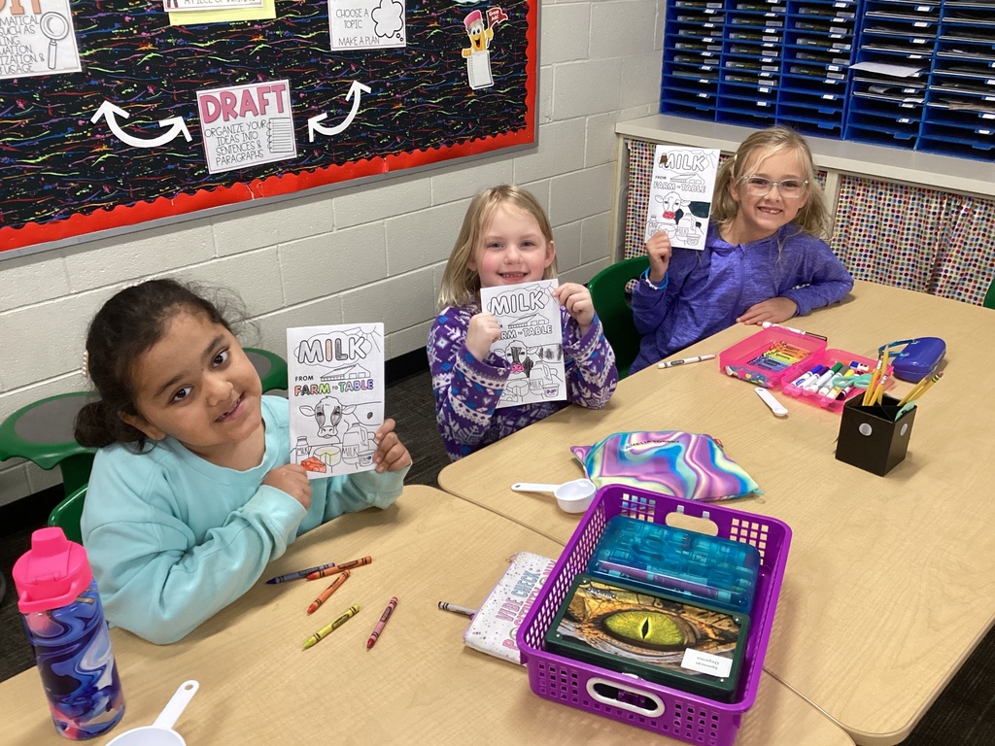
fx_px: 891
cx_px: 498
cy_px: 373
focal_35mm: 31
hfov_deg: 58.4
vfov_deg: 45.4
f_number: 2.4
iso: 200
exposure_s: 1/60
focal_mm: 3.3
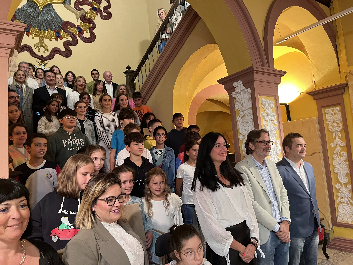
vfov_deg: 53.1
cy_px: 132
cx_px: 176
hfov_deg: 67.3
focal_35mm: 26
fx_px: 265
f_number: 1.6
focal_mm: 5.1
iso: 320
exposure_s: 1/50
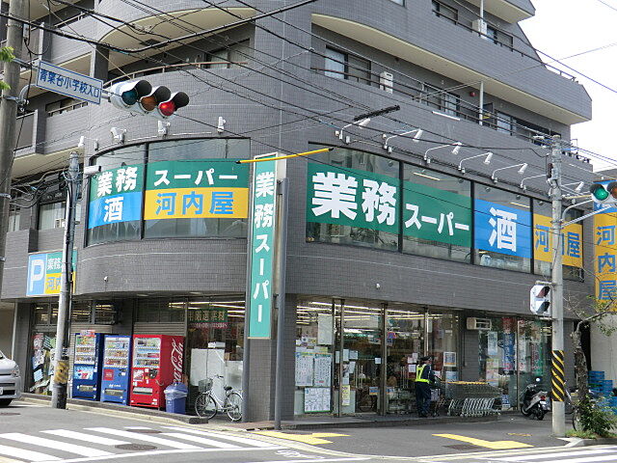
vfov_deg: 30.9
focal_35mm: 47
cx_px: 308
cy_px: 232
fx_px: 838
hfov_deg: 40.4
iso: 80
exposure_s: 1/320
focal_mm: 8.4
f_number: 4
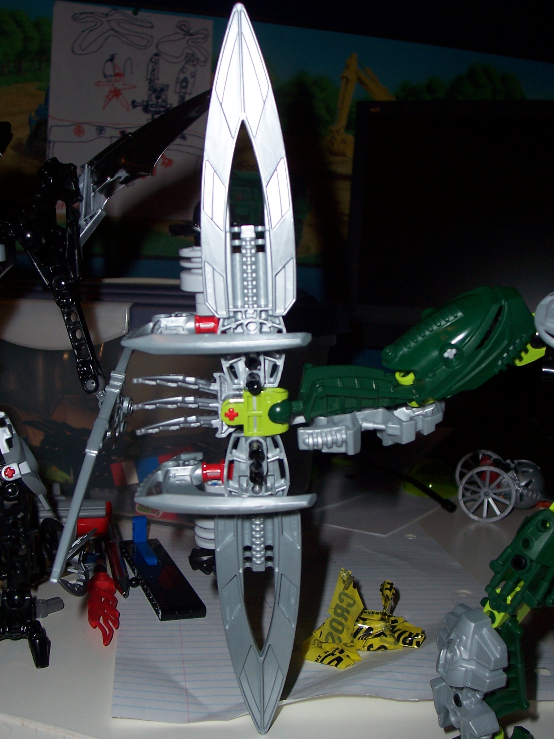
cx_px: 277
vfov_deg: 44.8
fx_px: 896
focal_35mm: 42
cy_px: 370
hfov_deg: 34.3
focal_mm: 7
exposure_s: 1/60
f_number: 3
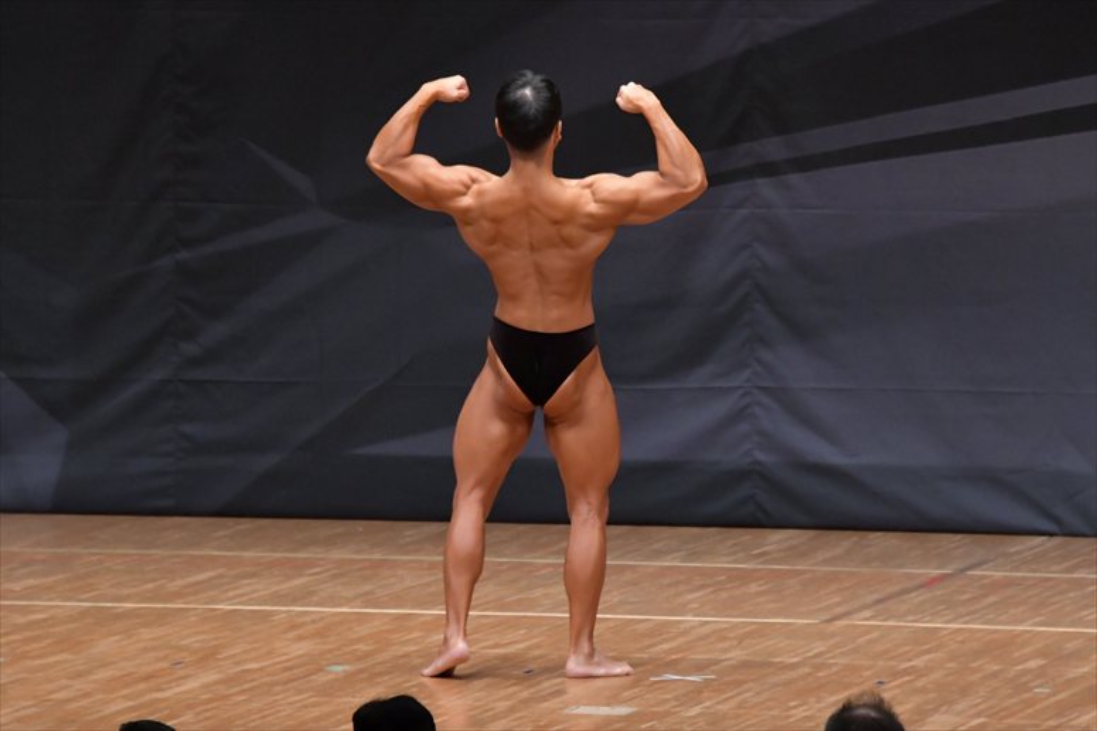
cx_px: 548
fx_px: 8680
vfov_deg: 4.8
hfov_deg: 7.2
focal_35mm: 285
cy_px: 366
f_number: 5.6
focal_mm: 190
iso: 6400
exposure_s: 1/400
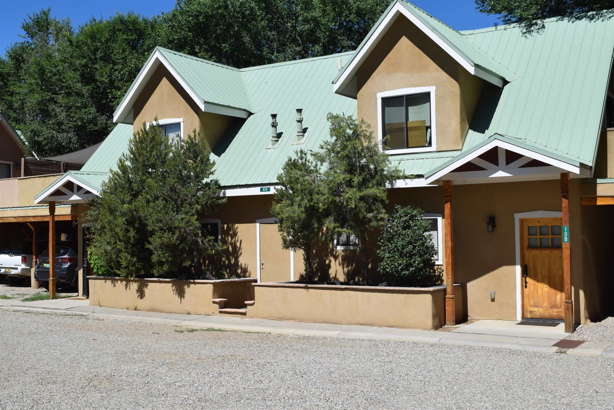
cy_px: 205
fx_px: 742
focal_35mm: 44
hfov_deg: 45.0
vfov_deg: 30.8
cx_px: 307
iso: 200
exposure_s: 1/400
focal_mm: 29
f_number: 10
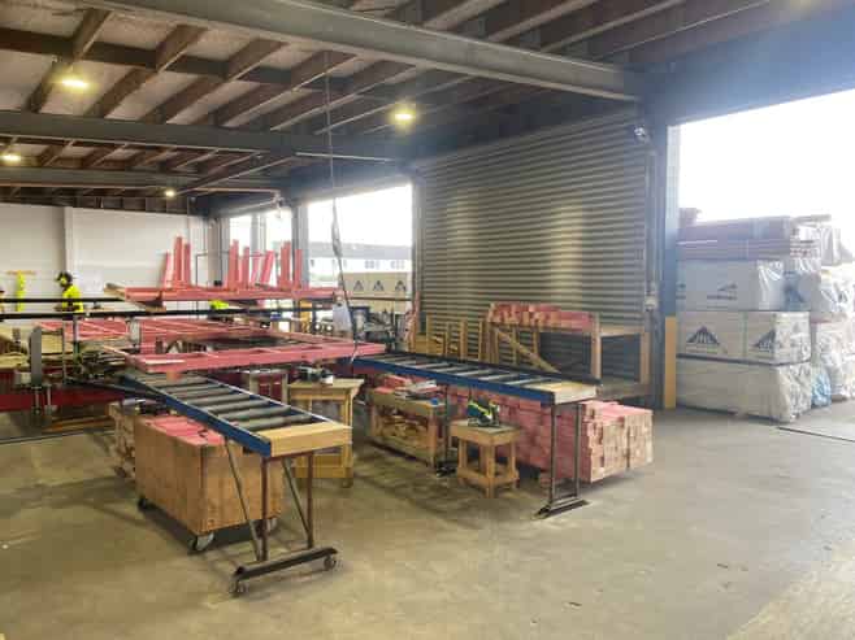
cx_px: 428
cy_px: 320
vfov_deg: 53.0
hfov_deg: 67.3
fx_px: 642
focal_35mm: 26
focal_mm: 4.25
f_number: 1.8
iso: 50
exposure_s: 1/122
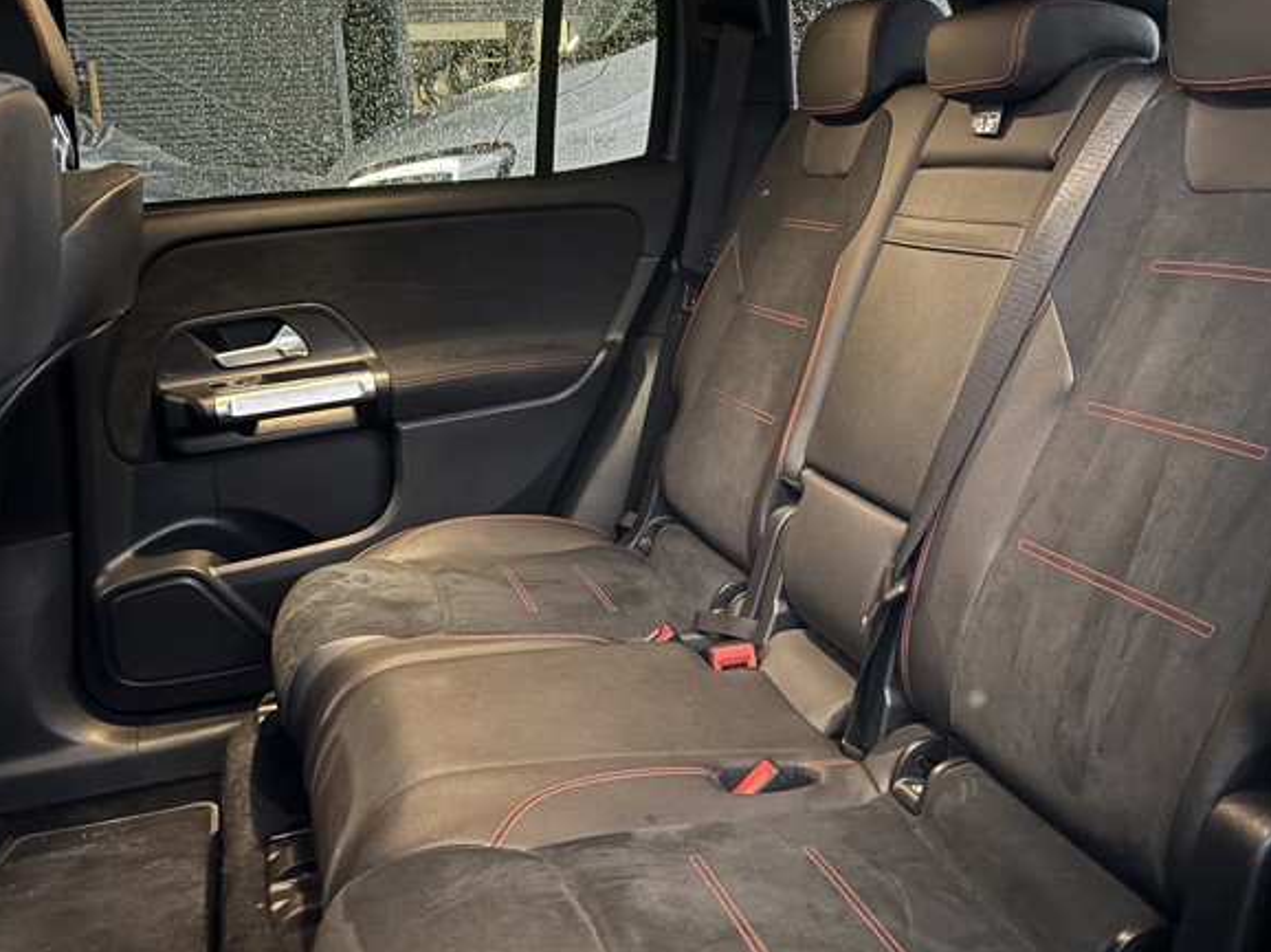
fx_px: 1321
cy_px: 330
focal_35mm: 36
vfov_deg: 39.2
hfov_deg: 51.2
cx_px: 719
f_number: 1.6
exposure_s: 1/14
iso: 1000
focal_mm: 5.96
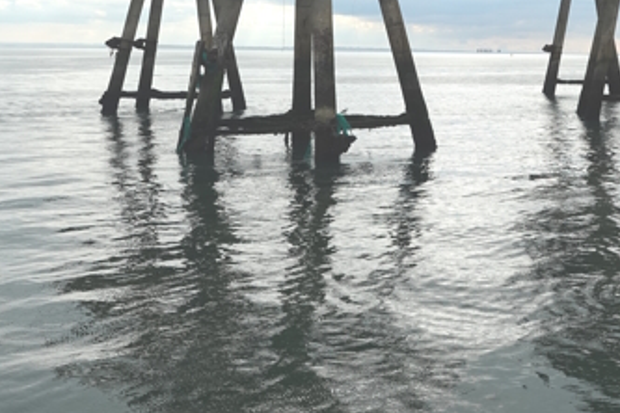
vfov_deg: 20.4
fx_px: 1119
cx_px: 445
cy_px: 29
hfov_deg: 30.6
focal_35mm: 65
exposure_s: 1/1000
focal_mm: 11.51
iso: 100
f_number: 4
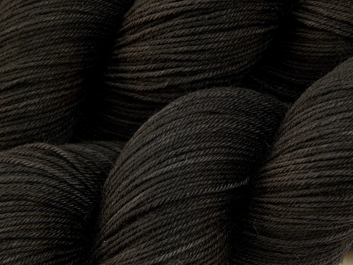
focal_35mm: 162
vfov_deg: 9.2
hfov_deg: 12.2
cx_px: 176
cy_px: 132
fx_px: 1652
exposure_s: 1/4
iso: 125
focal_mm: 28.7
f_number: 5.1
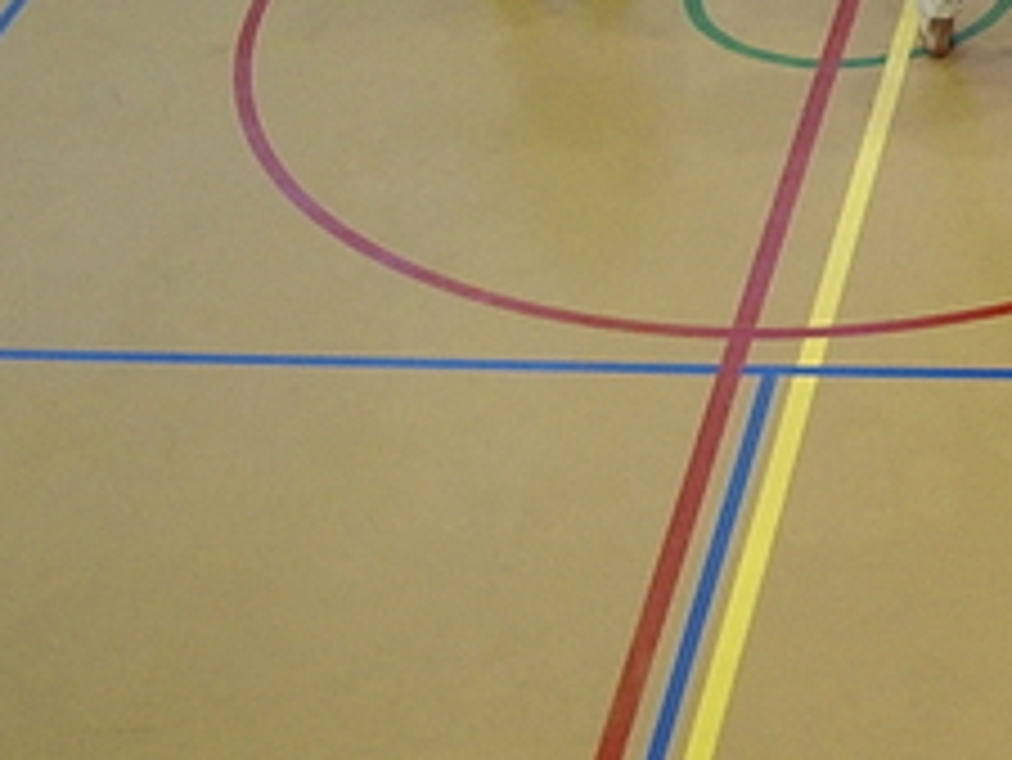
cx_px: 1309
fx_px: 3218
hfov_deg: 16.9
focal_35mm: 110
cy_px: -4
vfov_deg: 13.3
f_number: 2.6
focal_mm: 5.8
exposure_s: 1/15
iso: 100
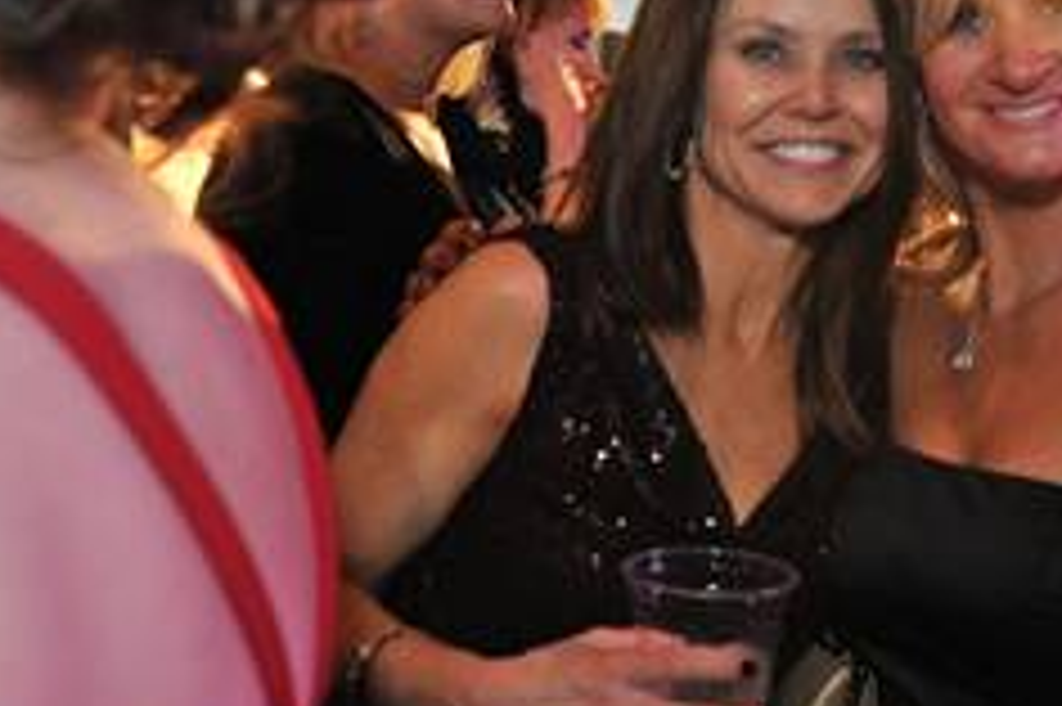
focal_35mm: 56
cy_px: 369
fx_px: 1651
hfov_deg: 34.5
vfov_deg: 24.2
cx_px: 864
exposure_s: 1/80
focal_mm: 24
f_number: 3.5
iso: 1250
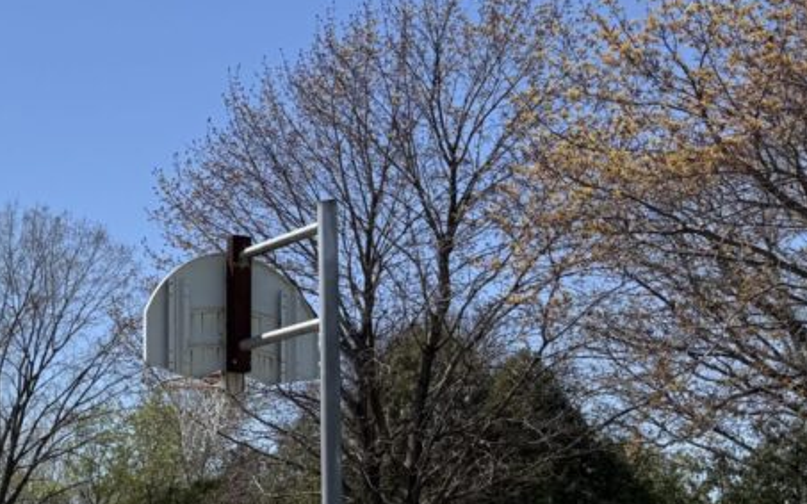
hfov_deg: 27.6
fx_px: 1407
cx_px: -189
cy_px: 467
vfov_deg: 19.9
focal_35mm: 64
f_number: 1.78
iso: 80
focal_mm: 6.76
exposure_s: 1/5319
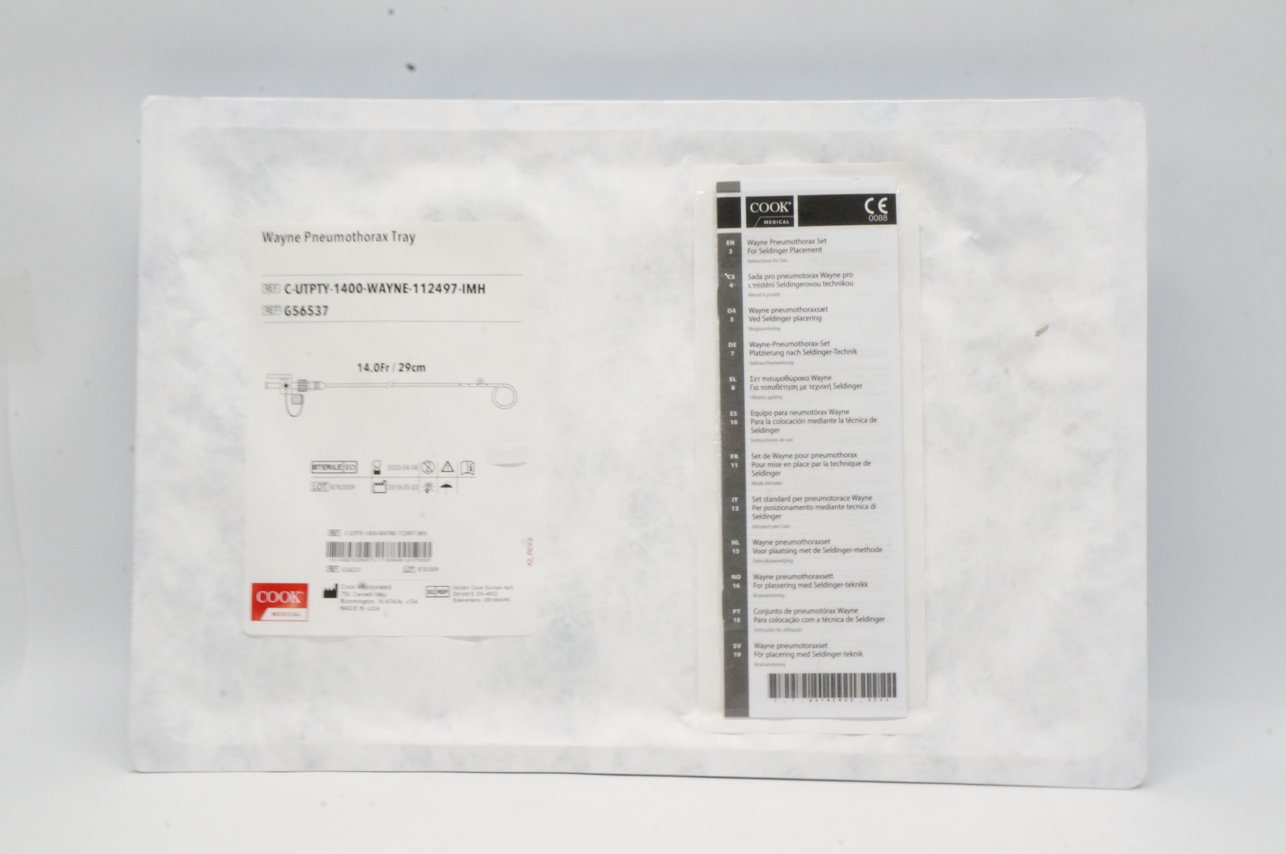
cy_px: 427
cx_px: 643
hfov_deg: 41.2
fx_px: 1713
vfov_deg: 28.0
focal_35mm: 48
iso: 1600
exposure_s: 1/10
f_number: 25
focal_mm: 32
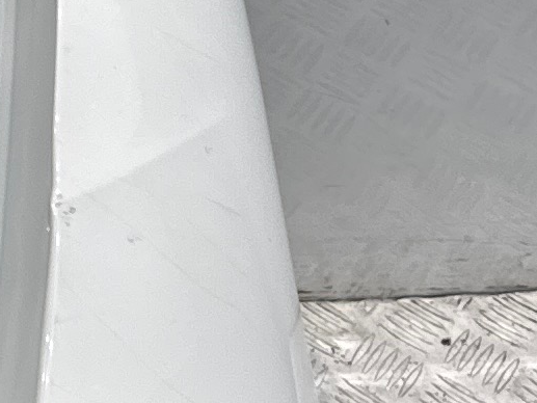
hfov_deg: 8.7
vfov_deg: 7.9
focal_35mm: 187
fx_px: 2902
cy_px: -12
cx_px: -1093
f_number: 1.78
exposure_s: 1/157
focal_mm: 6.76
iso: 64
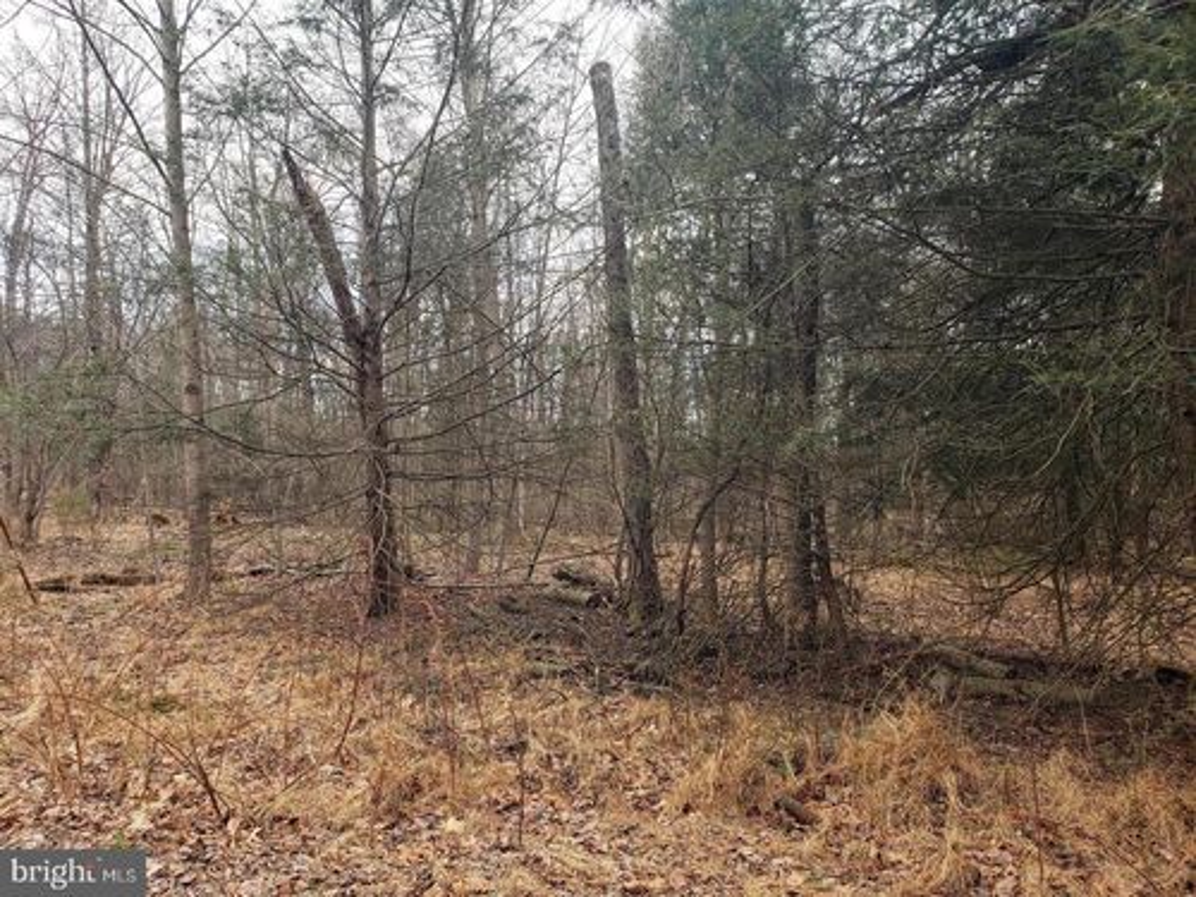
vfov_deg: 53.1
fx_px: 898
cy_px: 448
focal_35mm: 26
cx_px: 598
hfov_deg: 67.3
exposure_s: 1/235
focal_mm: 4.3
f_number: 2.4
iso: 50
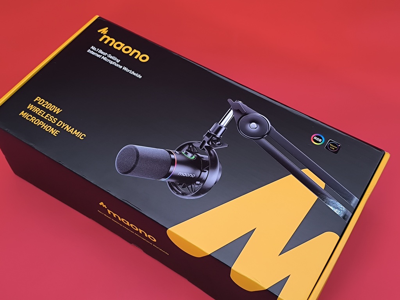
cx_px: 200
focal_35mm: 39
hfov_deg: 47.9
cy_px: 150
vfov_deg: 36.8
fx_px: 451
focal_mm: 6.14
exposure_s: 1/50
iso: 400
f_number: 1.65
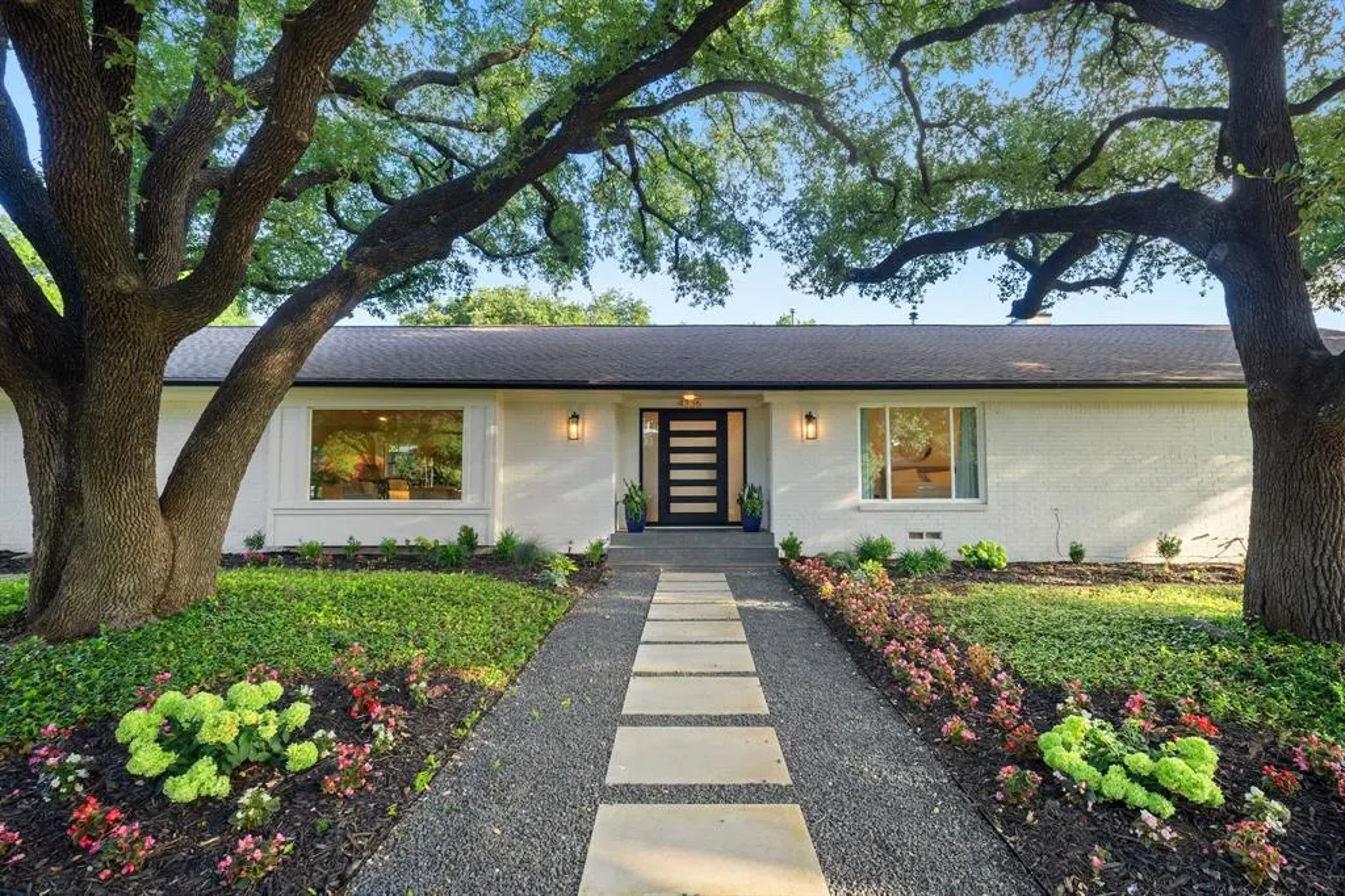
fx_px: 560
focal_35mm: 15
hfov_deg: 100.4
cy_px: 448
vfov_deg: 77.3
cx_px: 672
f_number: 6.3
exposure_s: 1/160
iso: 400
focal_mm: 10
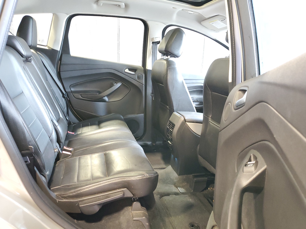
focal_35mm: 26
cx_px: 153
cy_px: 114
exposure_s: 1/15
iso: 297
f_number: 1.5
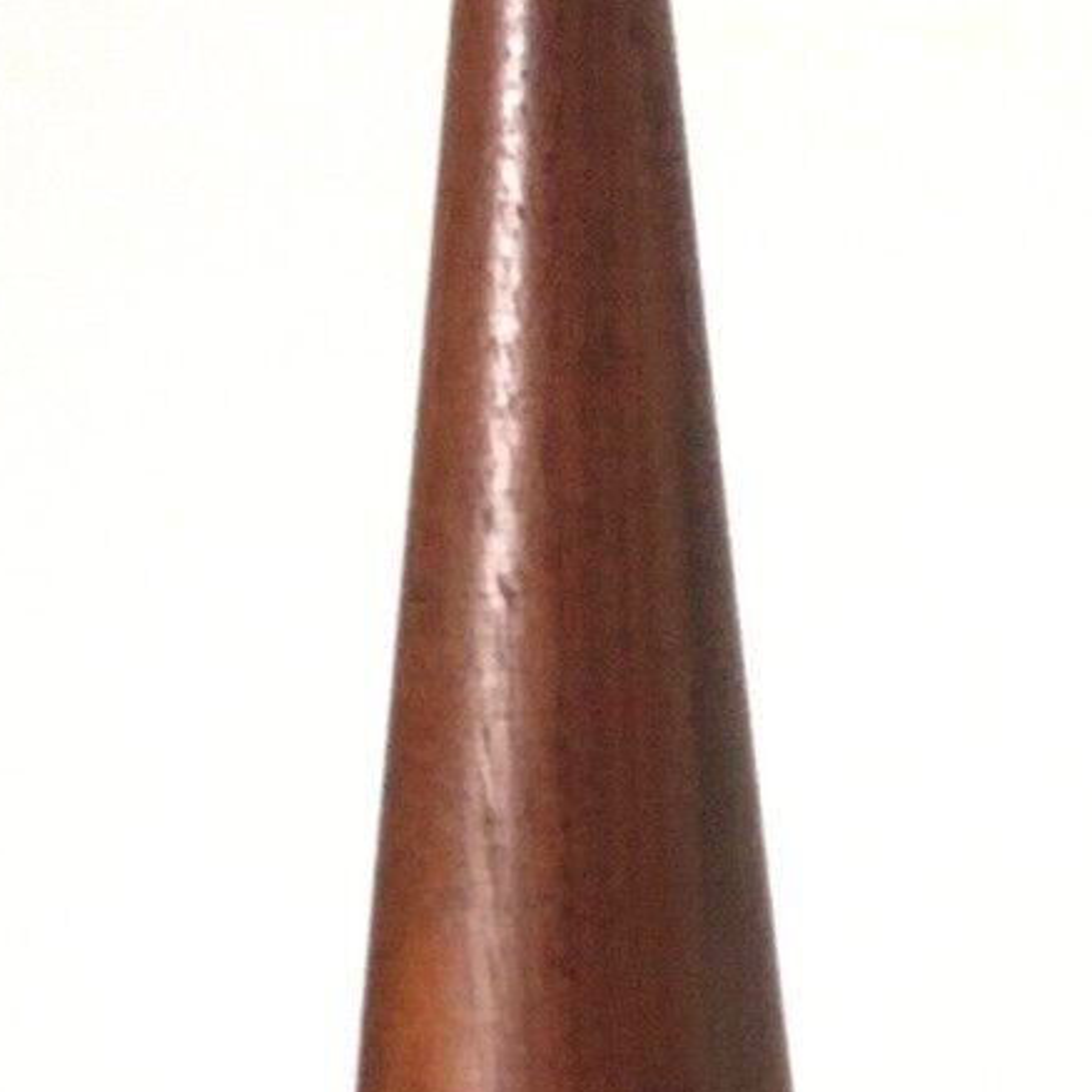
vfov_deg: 14.2
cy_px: 1486
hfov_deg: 14.9
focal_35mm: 117
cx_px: 678
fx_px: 4176
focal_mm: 4.15
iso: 200
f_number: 2.2
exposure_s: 1/17
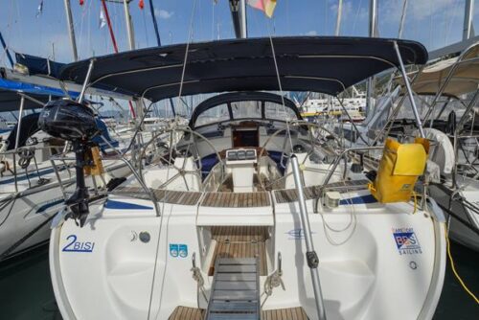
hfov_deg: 93.2
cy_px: 160
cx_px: 240
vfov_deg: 70.5
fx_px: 226
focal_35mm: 17
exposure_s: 1/500
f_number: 11
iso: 200
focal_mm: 17
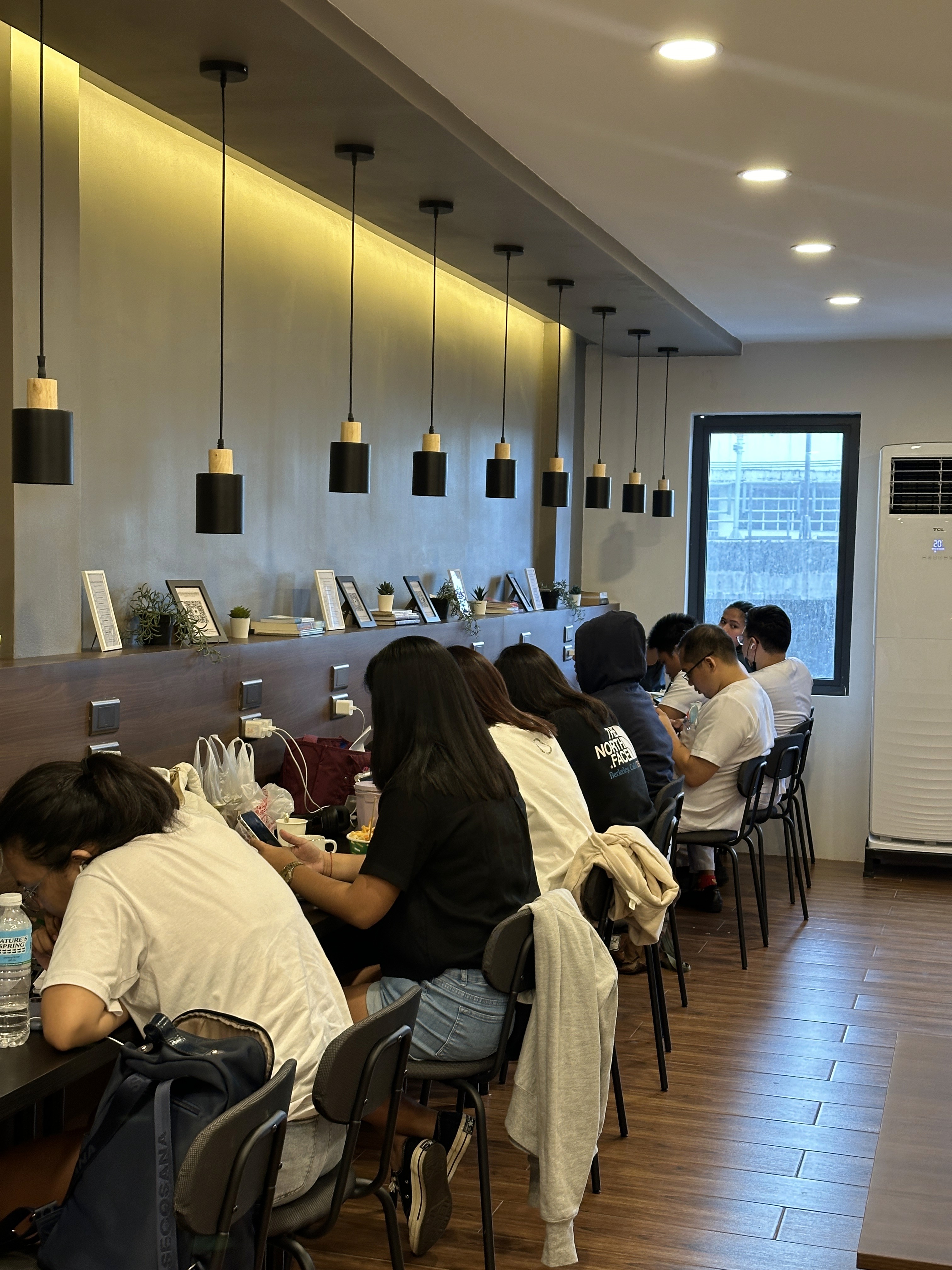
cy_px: 635
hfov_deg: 30.3
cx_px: 476
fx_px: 1760
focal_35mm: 48
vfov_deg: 39.7
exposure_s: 1/60
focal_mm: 6.86
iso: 125
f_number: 1.78
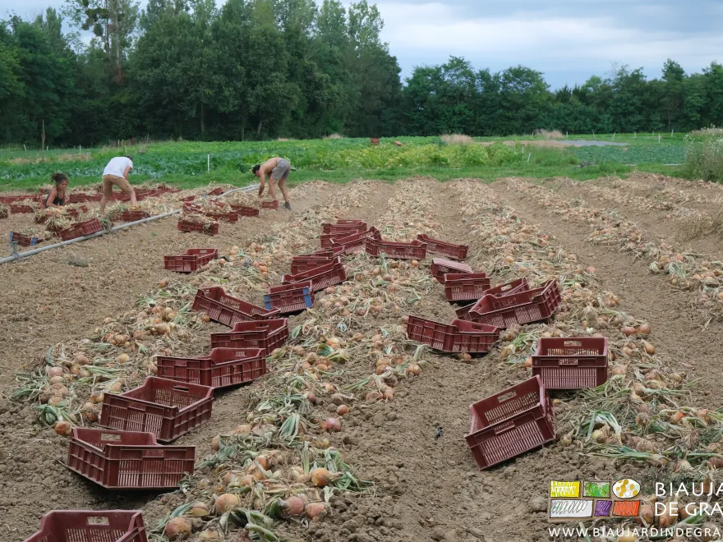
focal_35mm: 59
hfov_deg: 32.7
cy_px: 271
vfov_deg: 24.8
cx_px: 375
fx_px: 1232
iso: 320
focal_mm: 35.8
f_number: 6.4
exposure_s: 1/200
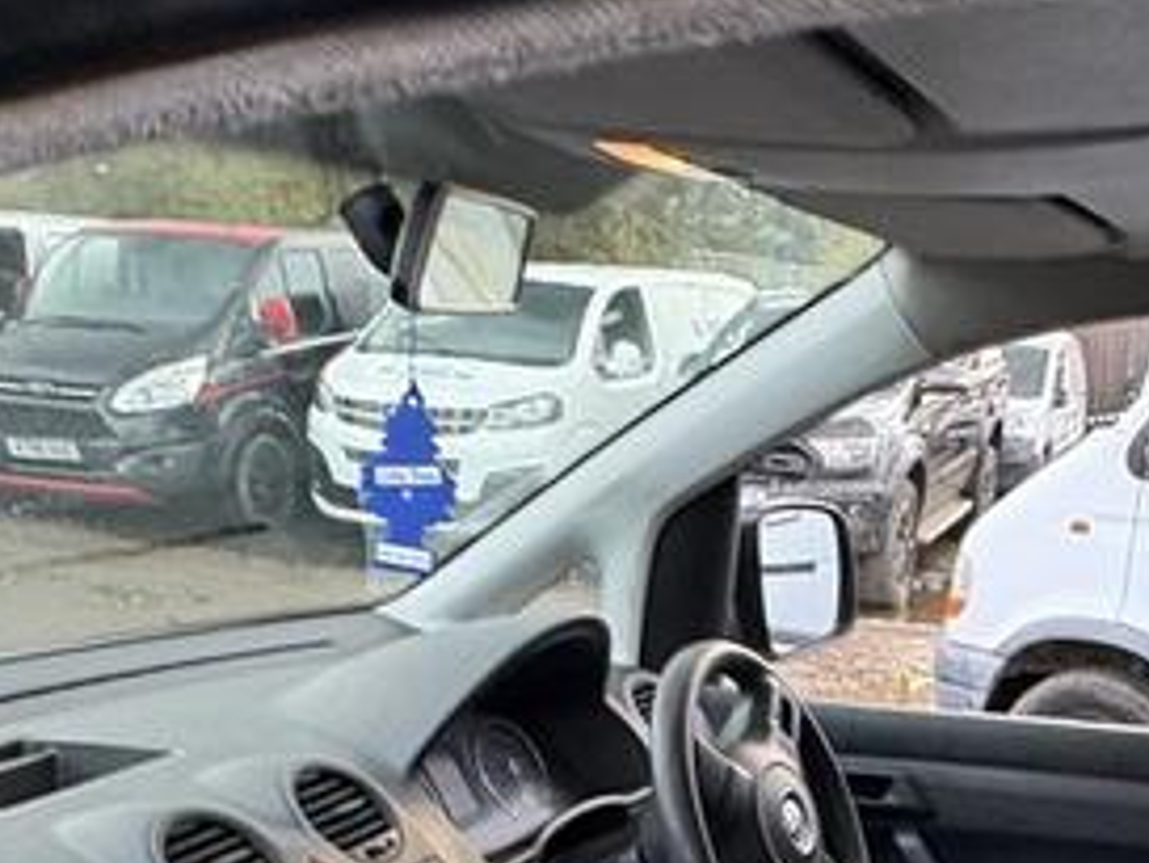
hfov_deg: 39.8
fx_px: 1528
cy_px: 989
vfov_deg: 28.2
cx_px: 892
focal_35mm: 46
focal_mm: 2.22
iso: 250
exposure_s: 1/71
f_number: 2.2
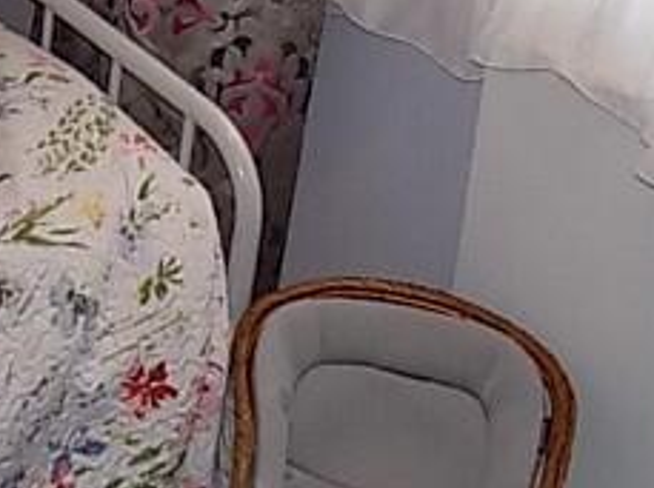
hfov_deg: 18.5
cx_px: -46
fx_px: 1943
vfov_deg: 13.2
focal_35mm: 103
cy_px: -331
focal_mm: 4
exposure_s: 1/30
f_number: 3.1
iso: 180
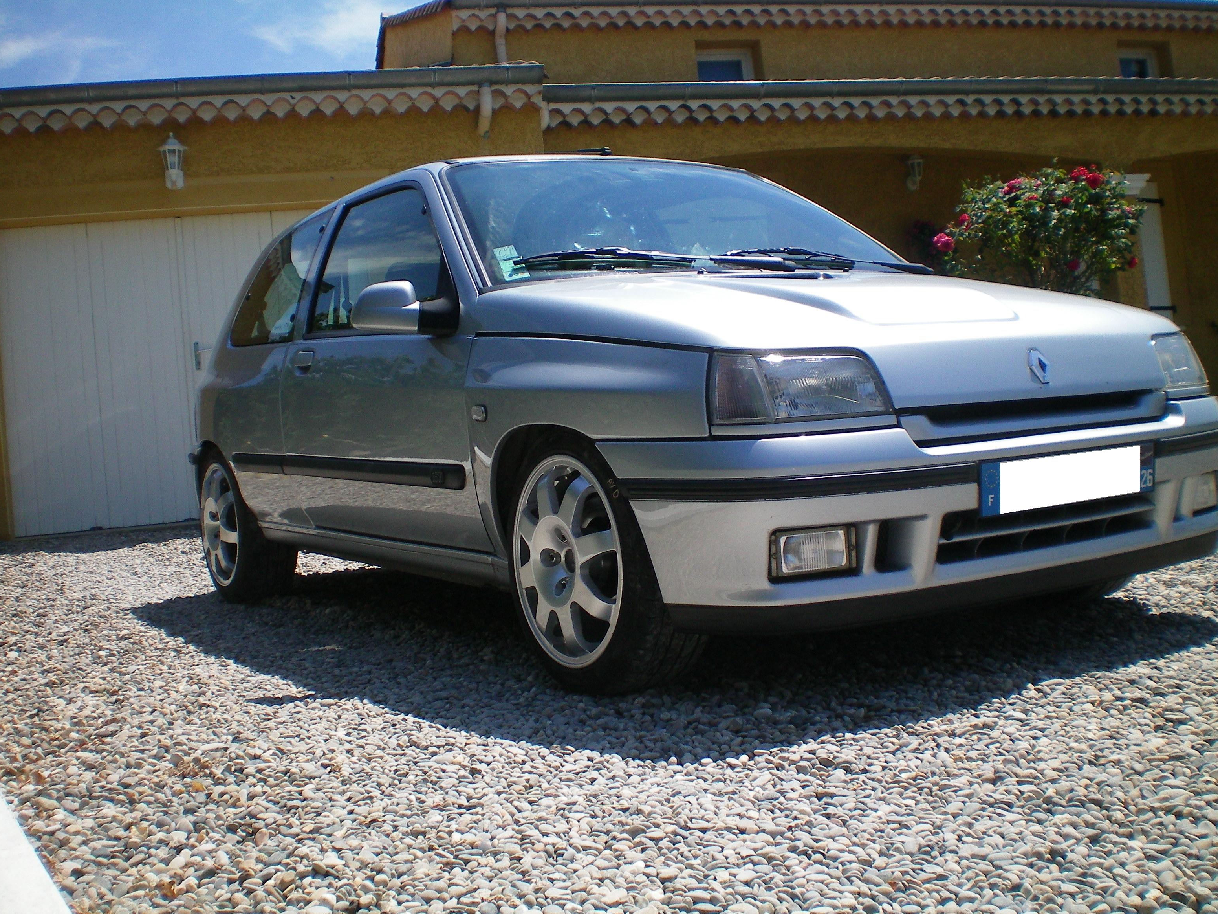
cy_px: 472
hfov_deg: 46.8
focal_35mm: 40
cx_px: 624
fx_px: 1407
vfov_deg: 36.0
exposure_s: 1/500
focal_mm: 6.3
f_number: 4.6
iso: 64
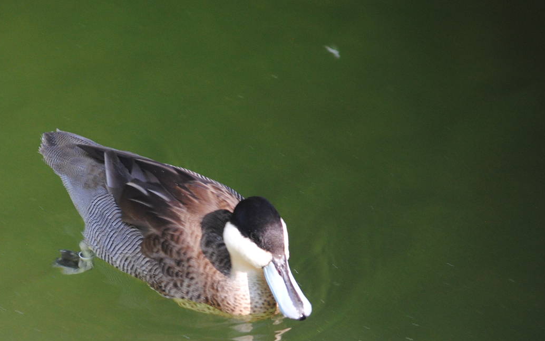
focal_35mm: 391
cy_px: 274
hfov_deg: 5.4
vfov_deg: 3.4
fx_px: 5804
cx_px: 164
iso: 400
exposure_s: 1/40
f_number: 5
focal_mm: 165
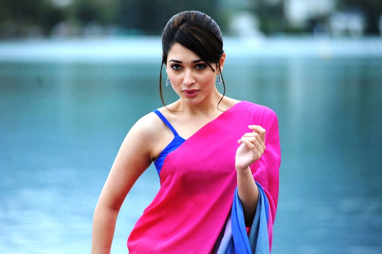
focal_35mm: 200
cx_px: 191
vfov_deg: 6.9
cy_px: 127
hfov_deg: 10.3
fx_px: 2121
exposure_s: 1/500
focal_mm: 200
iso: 400
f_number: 4.5
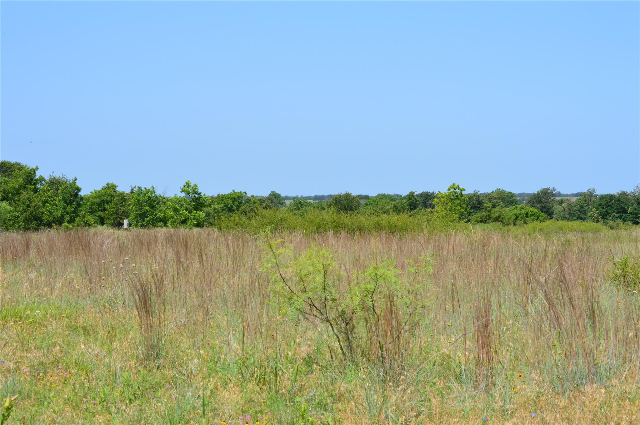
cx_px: 320
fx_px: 1465
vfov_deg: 16.5
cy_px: 212
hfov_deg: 24.6
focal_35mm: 82
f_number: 11
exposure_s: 1/400
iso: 400
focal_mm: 55
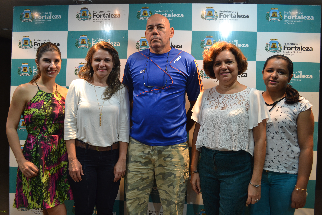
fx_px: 268
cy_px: 108
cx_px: 161
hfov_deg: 61.9
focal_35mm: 30
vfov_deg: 43.6
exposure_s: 1/20
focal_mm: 20
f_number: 4
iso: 400
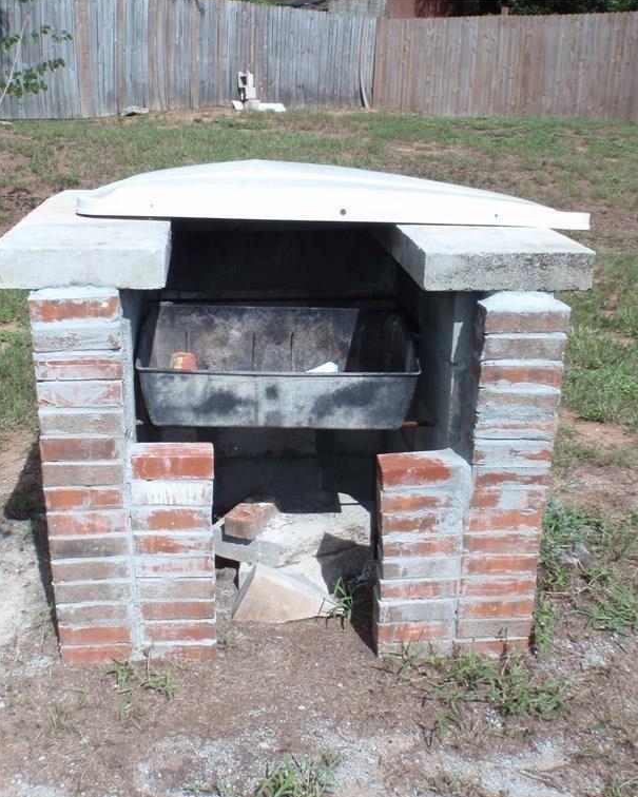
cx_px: 250
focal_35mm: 37
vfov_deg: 49.1
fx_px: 873
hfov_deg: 39.9
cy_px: 400
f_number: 5
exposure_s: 1/250
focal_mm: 5
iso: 64
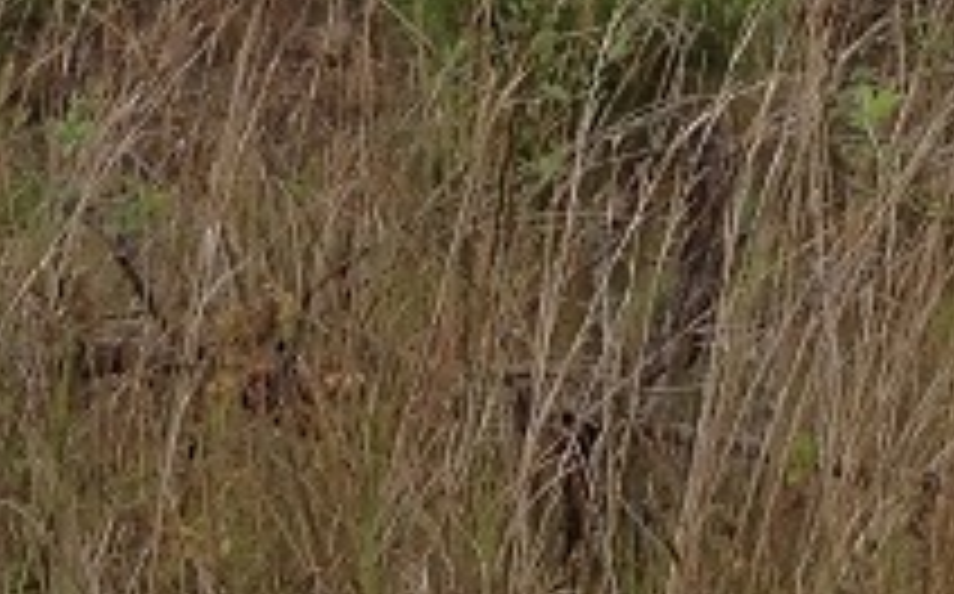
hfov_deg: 10.0
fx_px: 5454
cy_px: -1089
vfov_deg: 5.9
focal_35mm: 210
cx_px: 747
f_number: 2.4
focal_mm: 4.28
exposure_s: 1/1104
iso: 50
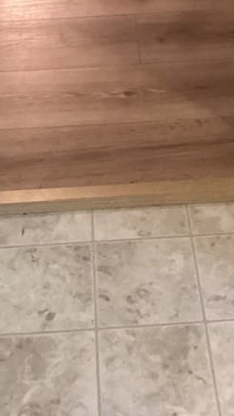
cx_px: 115
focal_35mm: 78
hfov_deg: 15.5
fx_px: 861
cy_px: -3
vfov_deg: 25.8
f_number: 2.4
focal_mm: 3.3
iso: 800
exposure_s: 1/24
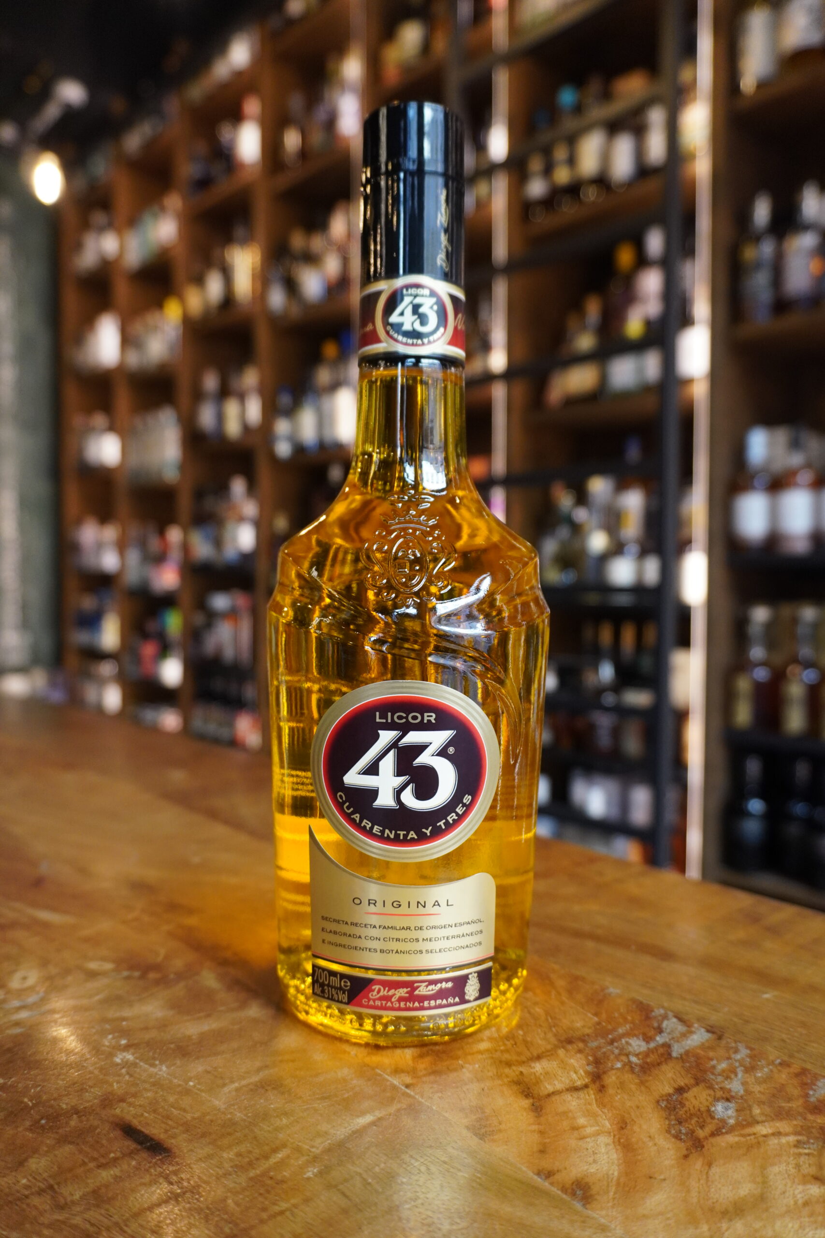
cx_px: 412
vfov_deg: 67.4
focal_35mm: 27
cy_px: 619
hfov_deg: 47.9
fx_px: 928
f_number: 4
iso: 1250
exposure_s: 1/160
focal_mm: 18
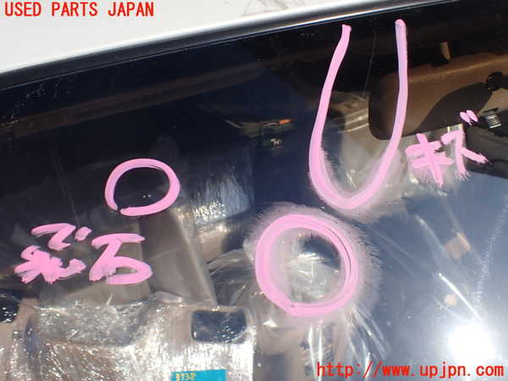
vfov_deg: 46.8
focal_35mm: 30
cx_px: 254
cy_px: 190
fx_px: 440
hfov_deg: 60.0
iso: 100
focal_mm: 5.4
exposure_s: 1/160
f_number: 9
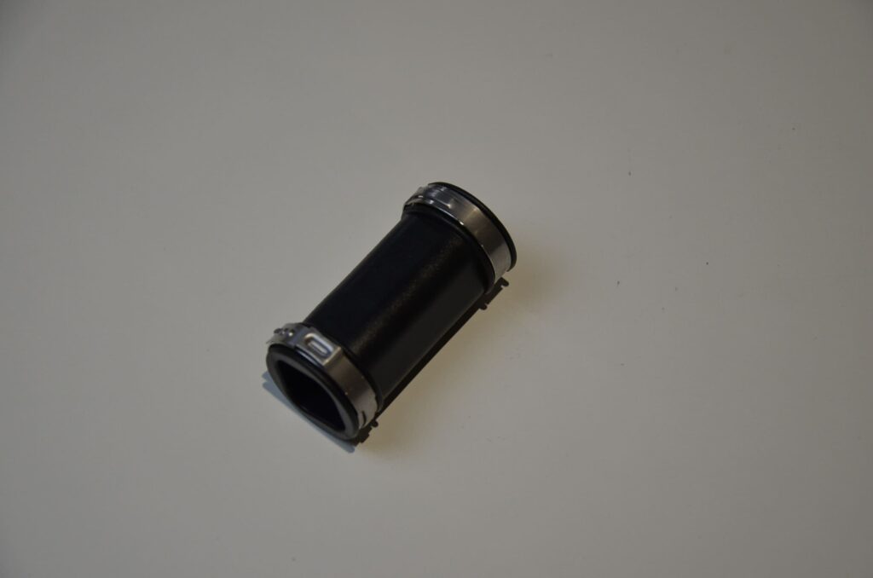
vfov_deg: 15.6
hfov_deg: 23.4
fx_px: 2105
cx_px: 436
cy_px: 289
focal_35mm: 87
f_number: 5
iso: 800
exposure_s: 1/250
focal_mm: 58
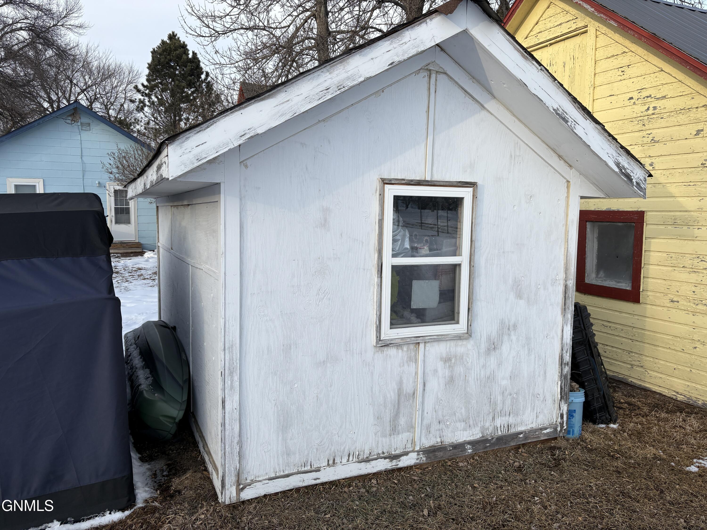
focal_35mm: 26
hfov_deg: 67.3
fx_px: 531
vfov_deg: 53.1
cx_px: 354
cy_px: 265
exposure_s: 1/1550
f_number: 1.6
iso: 50
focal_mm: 5.96
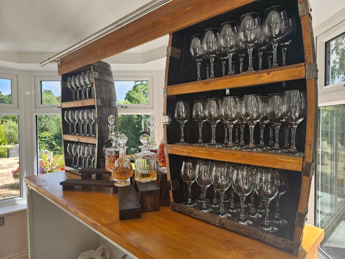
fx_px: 229
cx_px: 172
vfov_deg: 58.9
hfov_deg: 73.9
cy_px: 130
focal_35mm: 23
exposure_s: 1/180
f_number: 1.7
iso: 20
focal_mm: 6.3
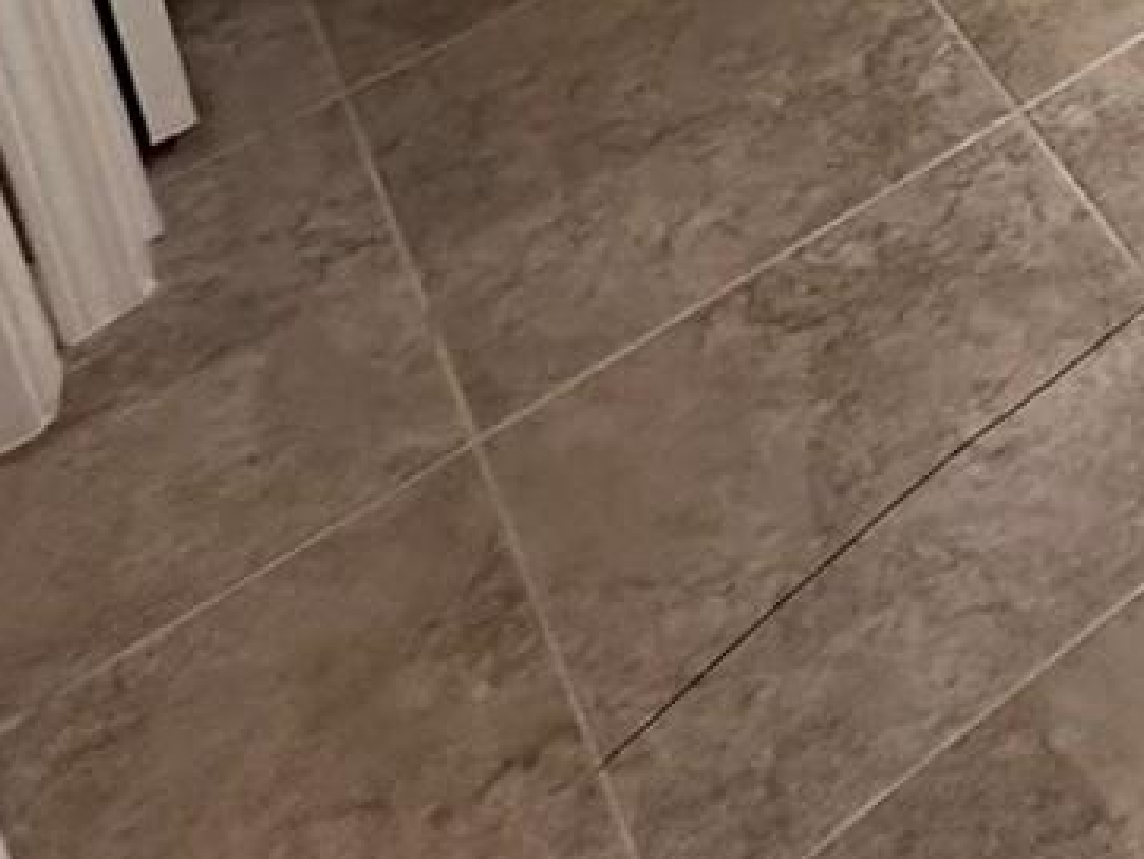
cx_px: 1664
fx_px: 2050
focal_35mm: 62
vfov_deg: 16.2
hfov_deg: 24.8
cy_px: -995
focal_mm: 2.22
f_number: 2.2
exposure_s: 1/60
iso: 200
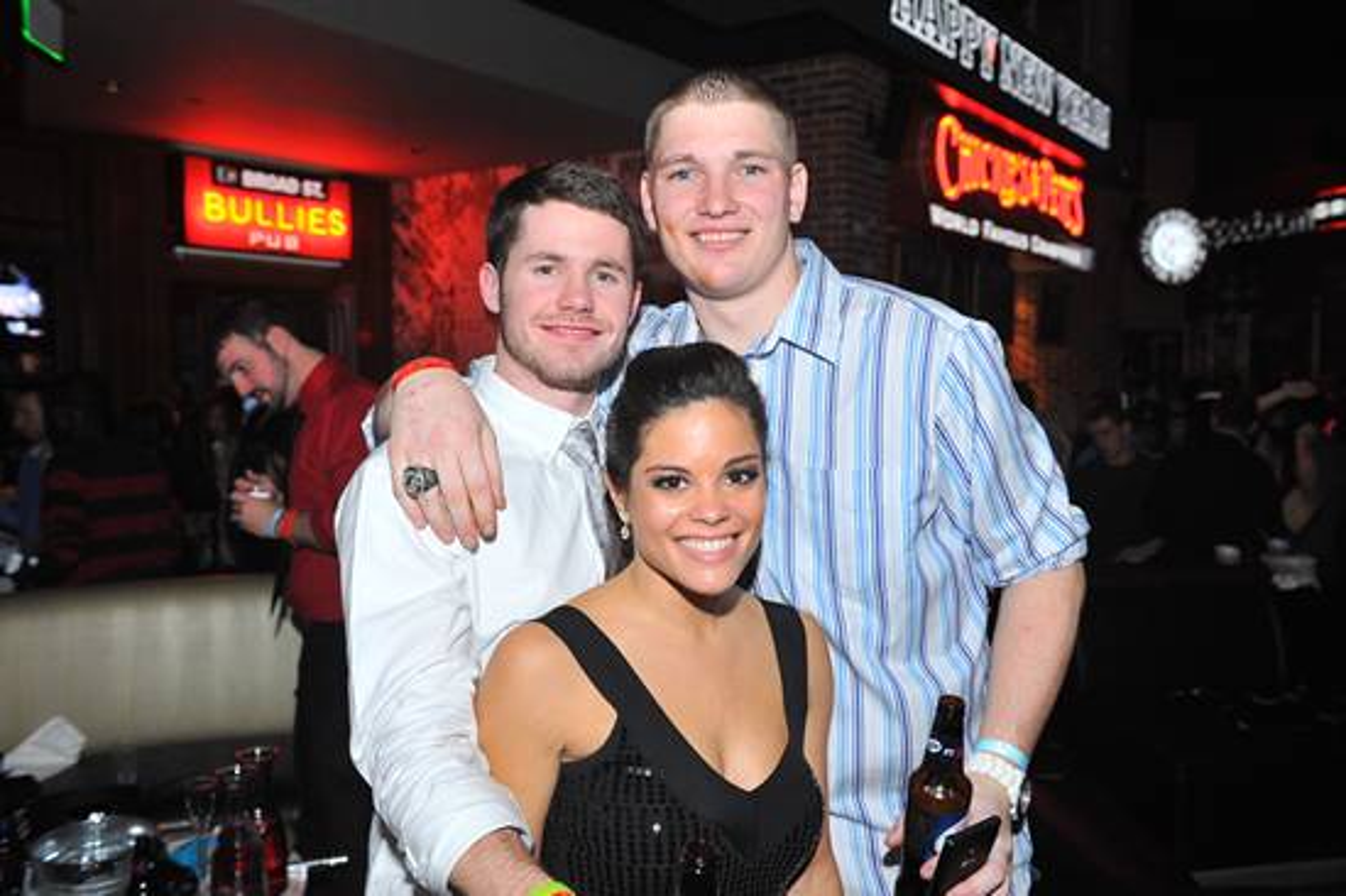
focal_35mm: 32
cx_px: 673
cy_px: 448
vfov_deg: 41.1
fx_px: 1196
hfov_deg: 58.7
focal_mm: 32
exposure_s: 1/100
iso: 1600
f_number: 5.6
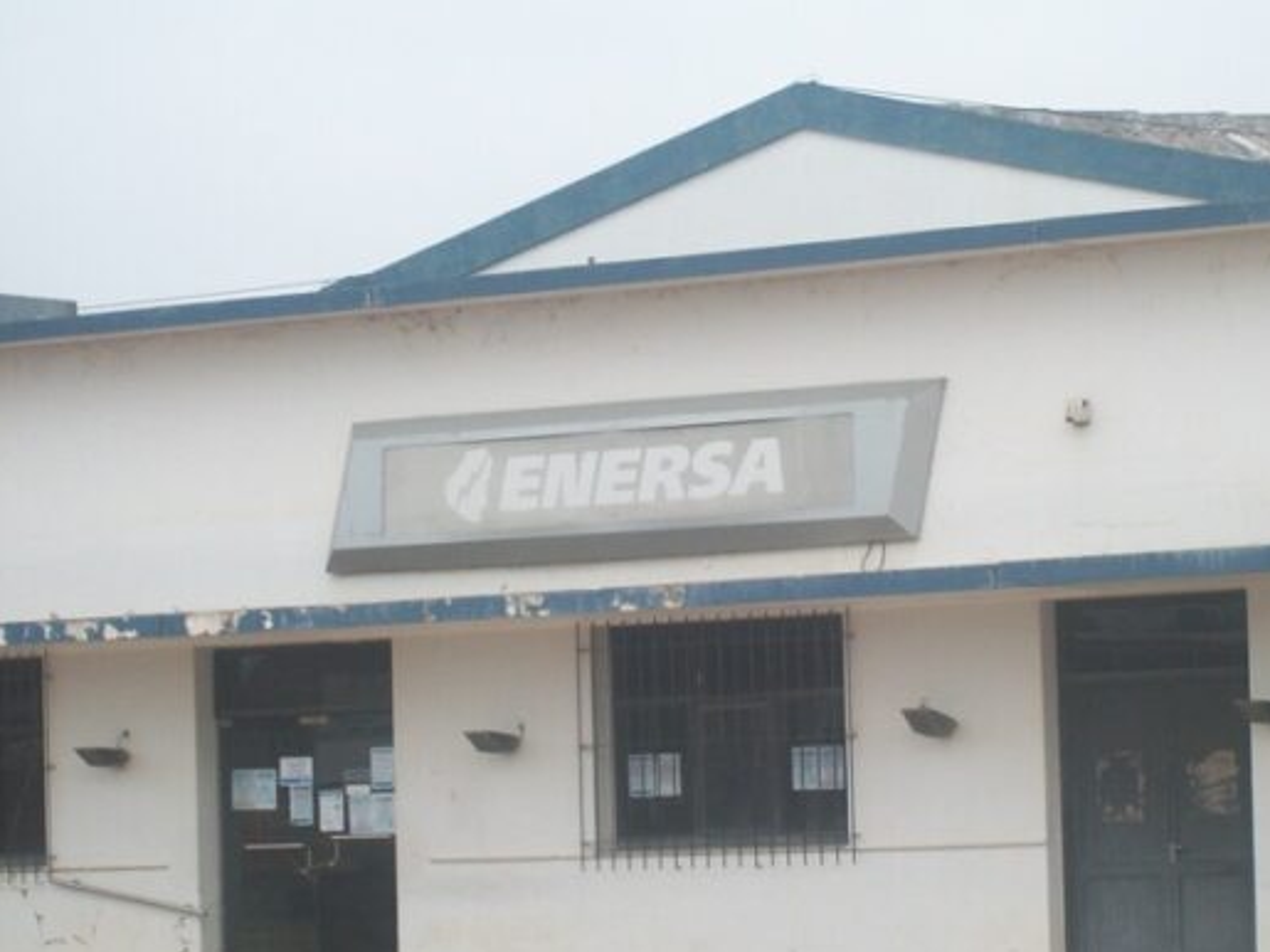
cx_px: 737
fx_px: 5355
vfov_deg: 10.2
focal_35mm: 146
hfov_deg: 13.5
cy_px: 622
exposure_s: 1/125
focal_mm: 18
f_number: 4.8
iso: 80
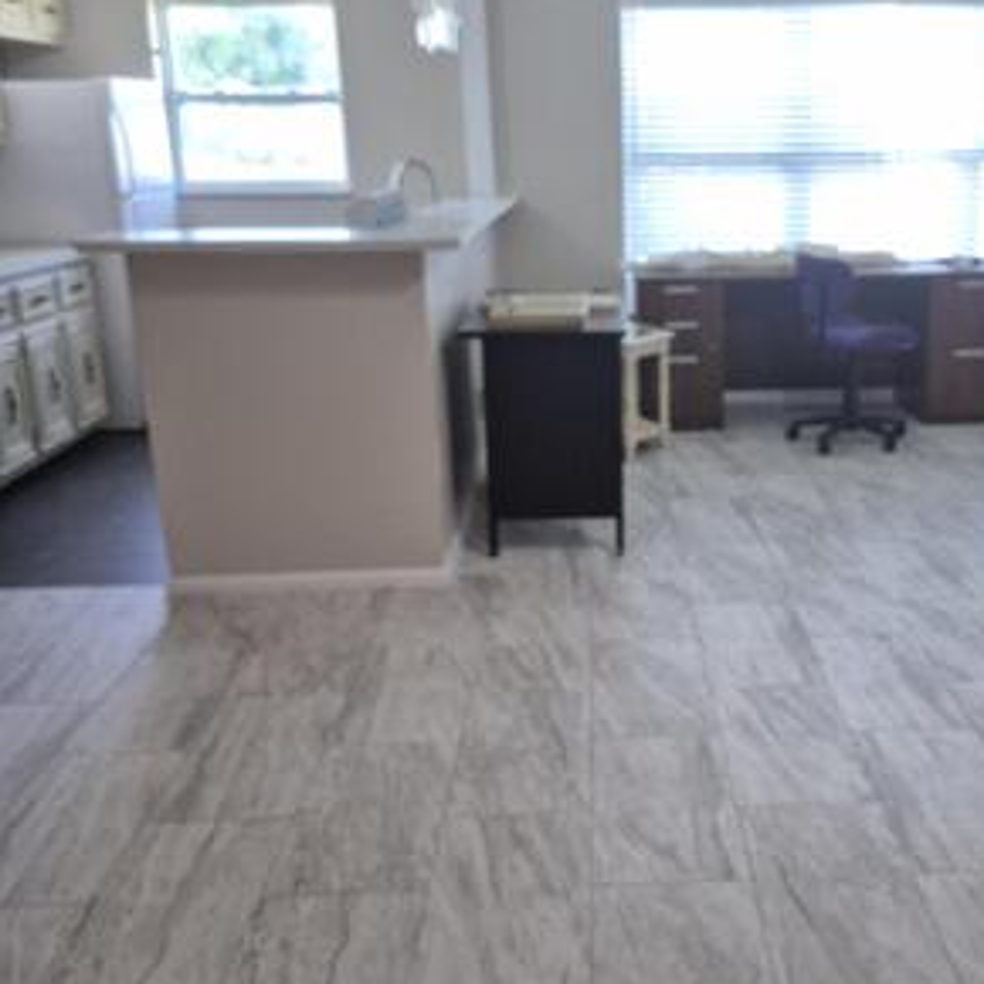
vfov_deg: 57.3
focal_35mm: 28
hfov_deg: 55.8
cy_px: 495
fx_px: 900
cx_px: 675
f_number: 1.8
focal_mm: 5.4
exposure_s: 1/120
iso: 320
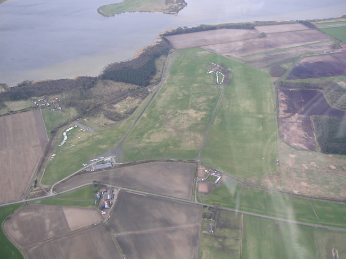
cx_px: 175
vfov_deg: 36.8
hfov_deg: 47.9
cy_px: 127
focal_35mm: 39
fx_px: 390
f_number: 2.8
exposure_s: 1/350
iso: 50
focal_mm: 6
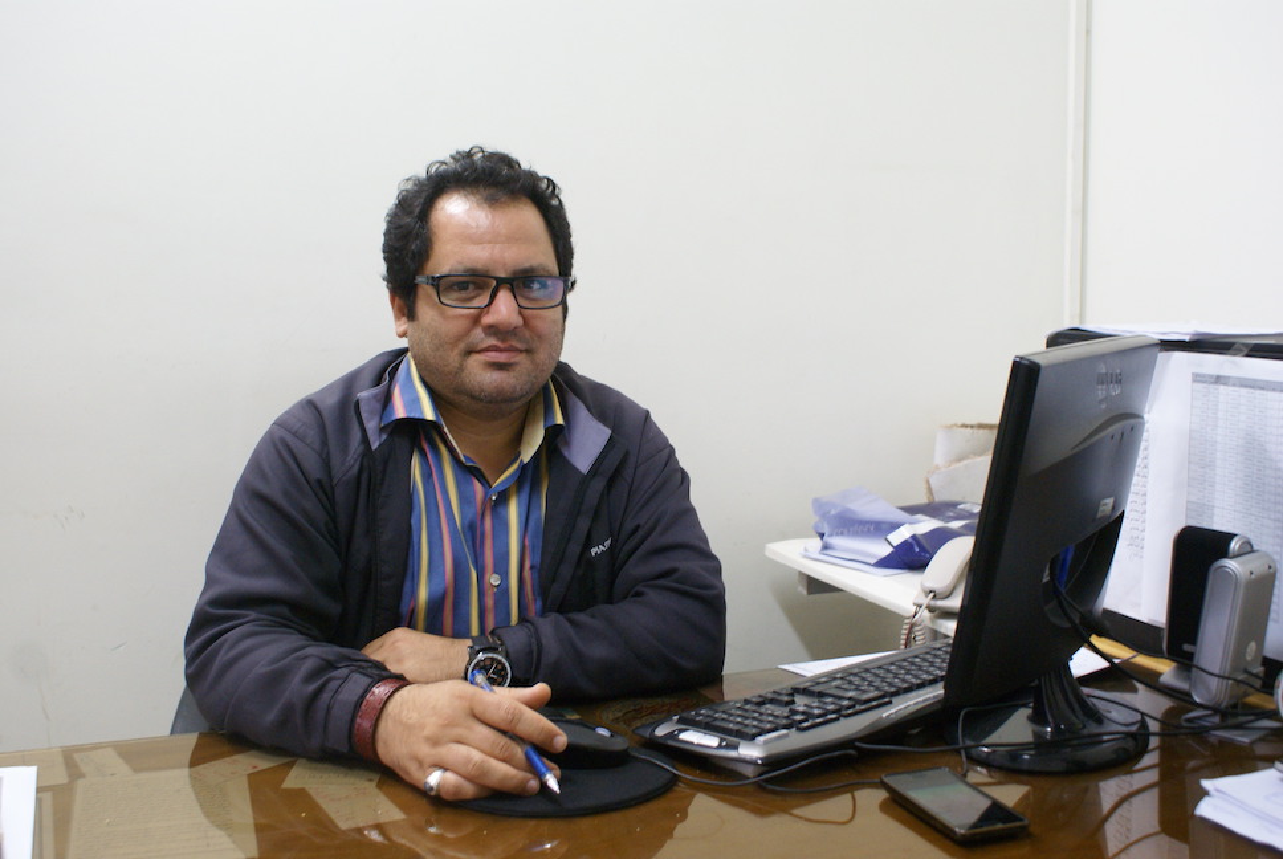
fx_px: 1392
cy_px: 430
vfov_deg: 34.3
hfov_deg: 49.5
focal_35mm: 39
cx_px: 642
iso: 400
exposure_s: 1/30
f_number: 4.5
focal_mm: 26
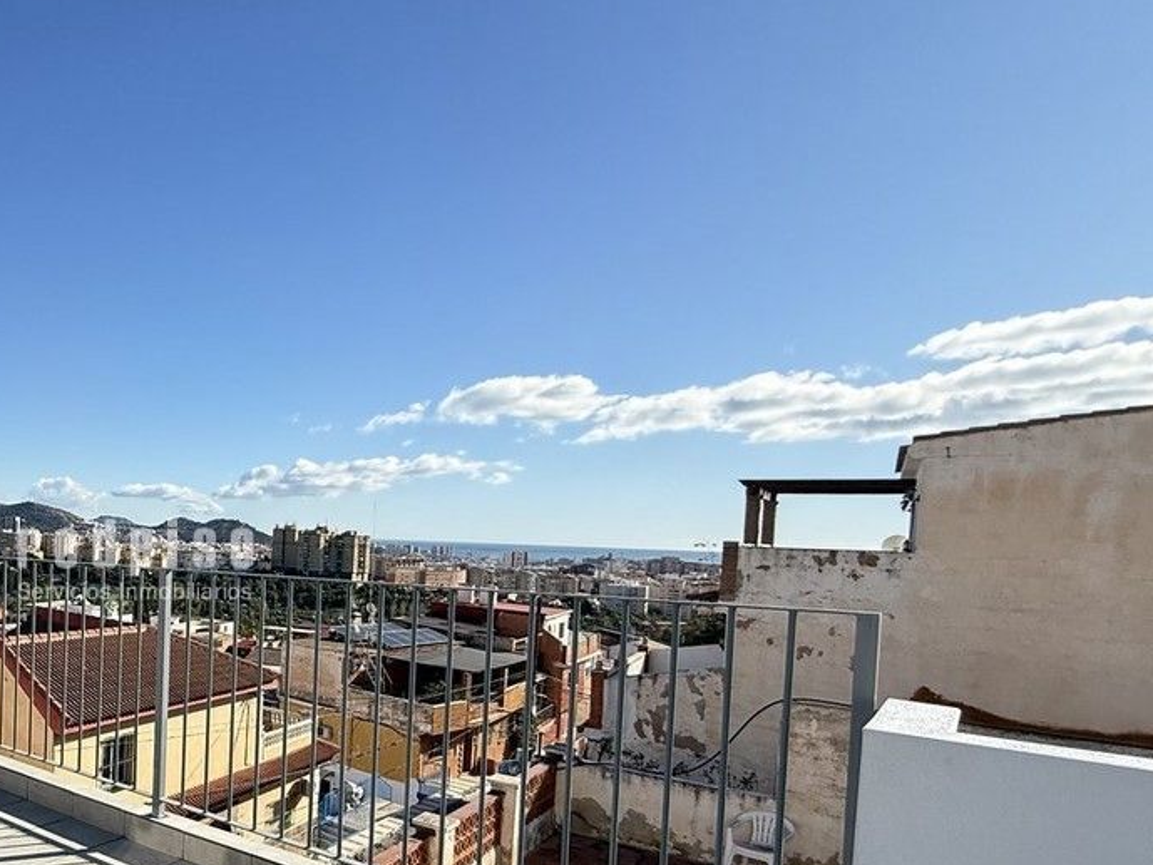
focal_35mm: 26
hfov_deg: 56.6
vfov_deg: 52.3
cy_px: 562
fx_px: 866
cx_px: 85
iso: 64
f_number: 2.2
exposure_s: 1/1795
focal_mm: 2.22
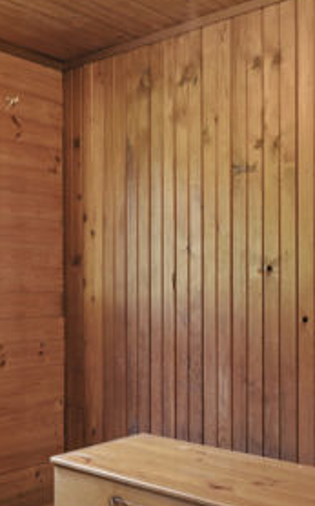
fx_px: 668
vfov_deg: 41.4
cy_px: 283
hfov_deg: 26.5
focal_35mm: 48
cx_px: 142
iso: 800
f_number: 7.1
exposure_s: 1/8
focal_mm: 16.5
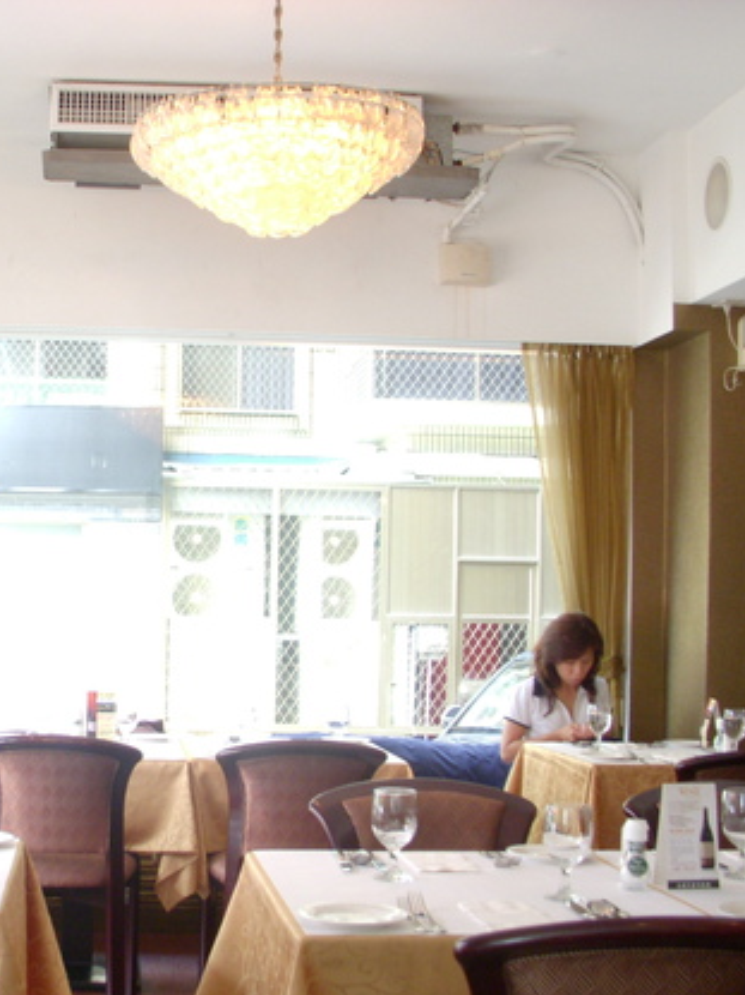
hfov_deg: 25.9
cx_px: 113
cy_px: 537
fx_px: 1579
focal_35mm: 55
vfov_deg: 34.9
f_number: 3.3
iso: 200
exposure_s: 1/25
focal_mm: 6.3
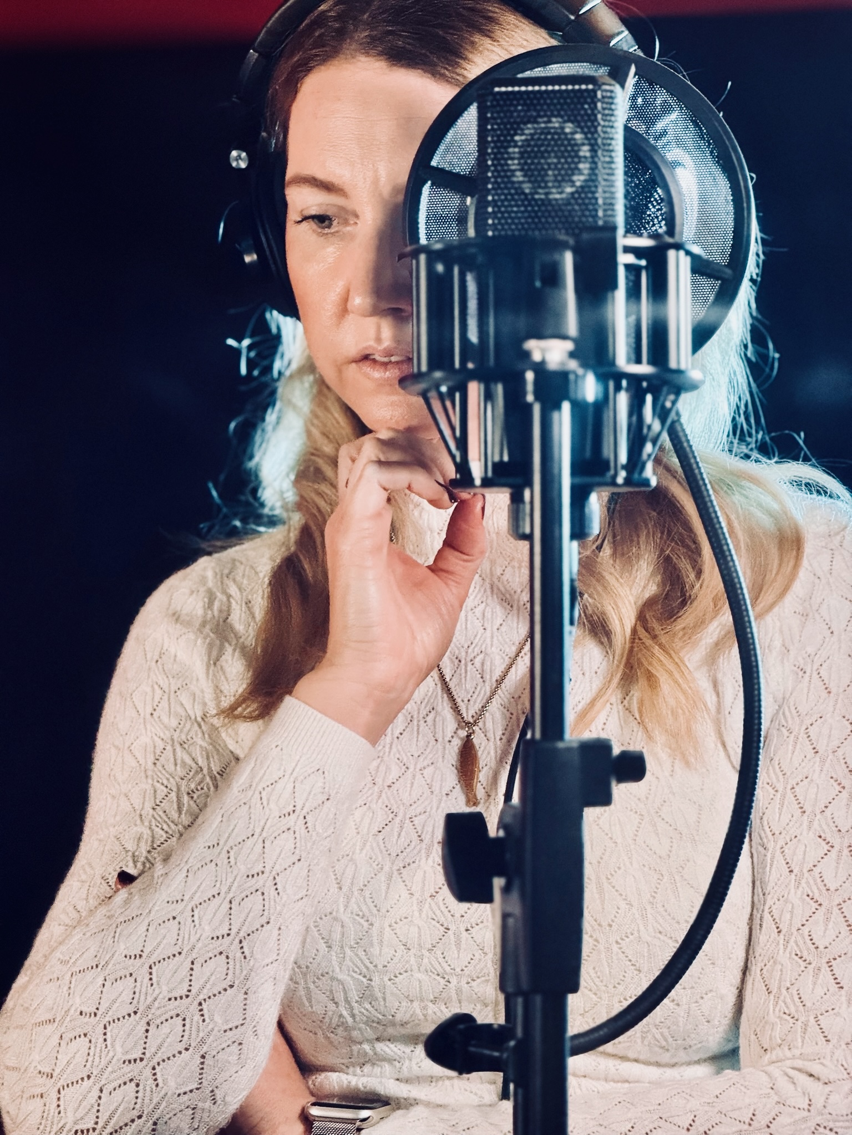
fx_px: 3938
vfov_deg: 16.4
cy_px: 568
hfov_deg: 12.3
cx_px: 426
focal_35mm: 120
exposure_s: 1/40
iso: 500
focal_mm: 15.66
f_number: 2.8
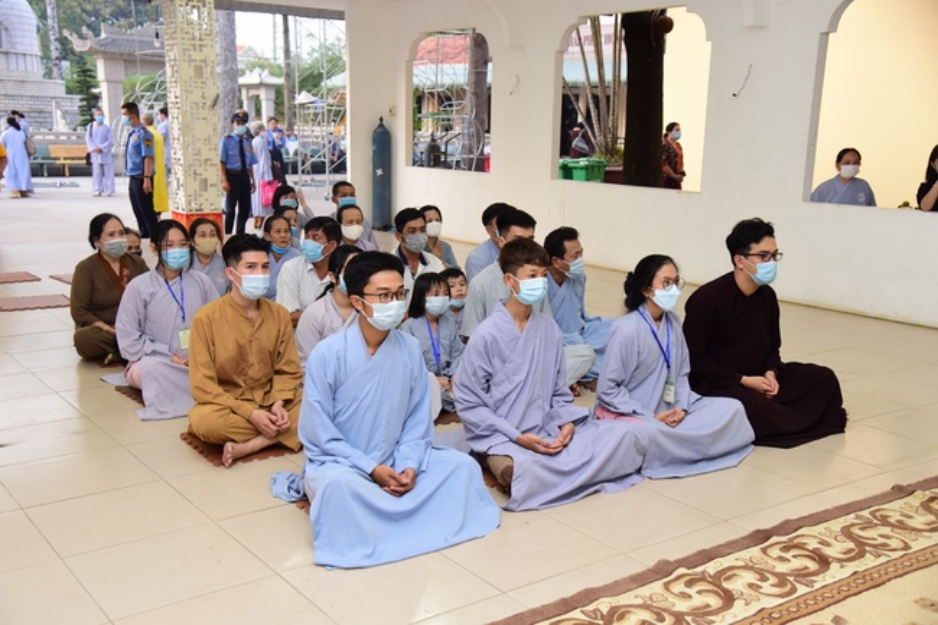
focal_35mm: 38
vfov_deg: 35.0
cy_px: 312
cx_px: 469
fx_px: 990
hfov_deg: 50.7
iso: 1000
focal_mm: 38
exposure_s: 1/60
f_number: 4.5
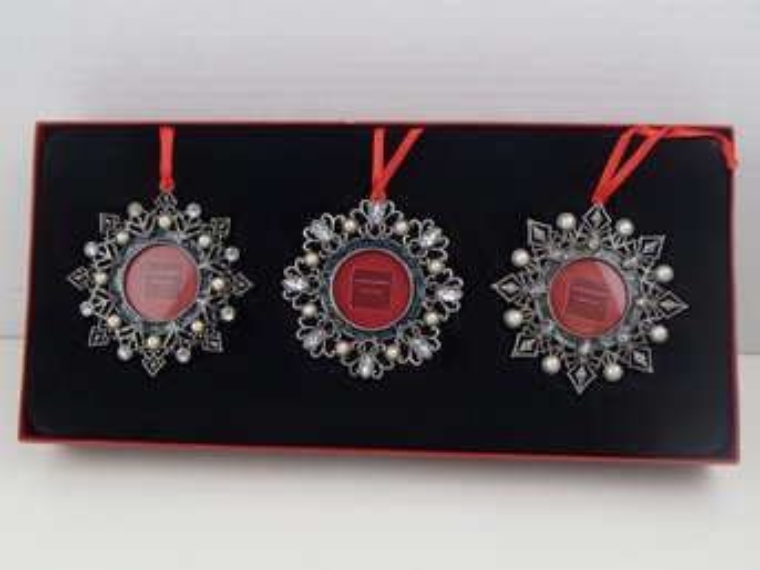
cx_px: 380
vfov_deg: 38.6
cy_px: 285
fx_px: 812
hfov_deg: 50.2
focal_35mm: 37
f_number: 4.7
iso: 400
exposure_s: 1/160
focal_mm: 6.64
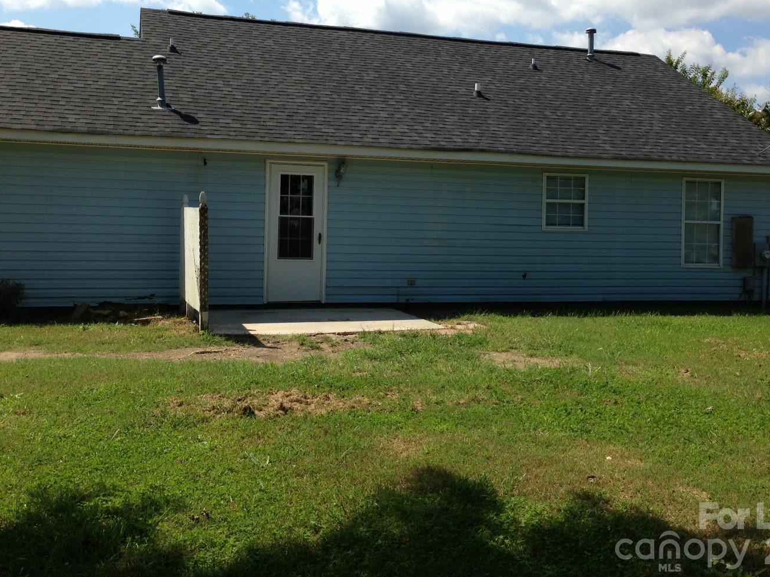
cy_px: 231
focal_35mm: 41
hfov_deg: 45.8
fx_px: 912
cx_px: 400
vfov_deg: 35.0
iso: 50
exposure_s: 1/1642
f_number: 2.4
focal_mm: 4.13
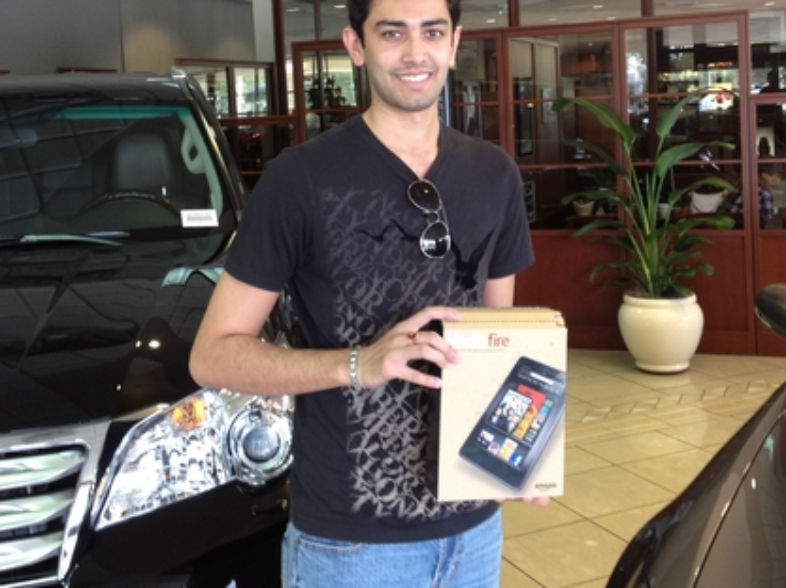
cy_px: 162
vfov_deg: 27.7
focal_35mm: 52
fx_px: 1180
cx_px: 408
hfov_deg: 36.8
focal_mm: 4.28
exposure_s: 1/20
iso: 80
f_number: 2.4
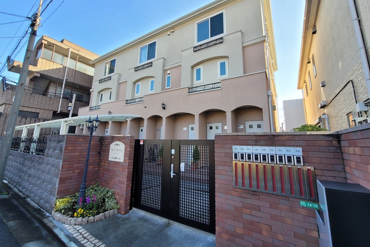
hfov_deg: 104.2
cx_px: 188
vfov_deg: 81.1
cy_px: 114
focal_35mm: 14
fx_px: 144
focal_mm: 2.2
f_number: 2.2
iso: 64
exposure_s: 1/345
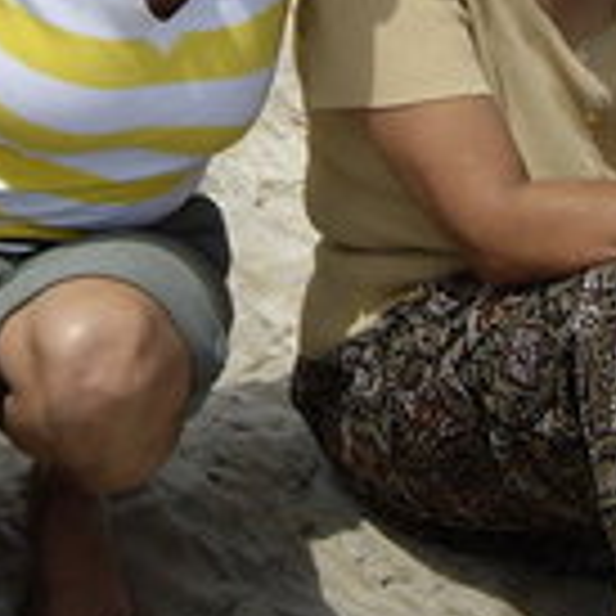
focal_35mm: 157
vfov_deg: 10.9
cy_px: -148
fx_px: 3161
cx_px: 171
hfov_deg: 11.1
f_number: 4.3
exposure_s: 1/640
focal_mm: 6.2
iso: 50
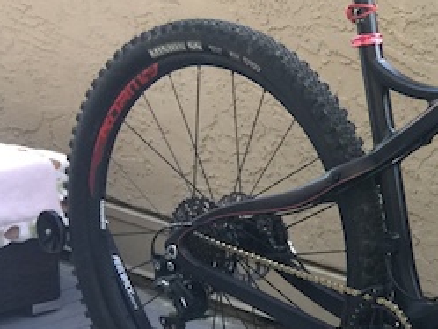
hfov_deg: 18.8
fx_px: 1177
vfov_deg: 15.8
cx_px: 637
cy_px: 253
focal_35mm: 93
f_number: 2.2
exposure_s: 1/30
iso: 50
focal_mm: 4.15
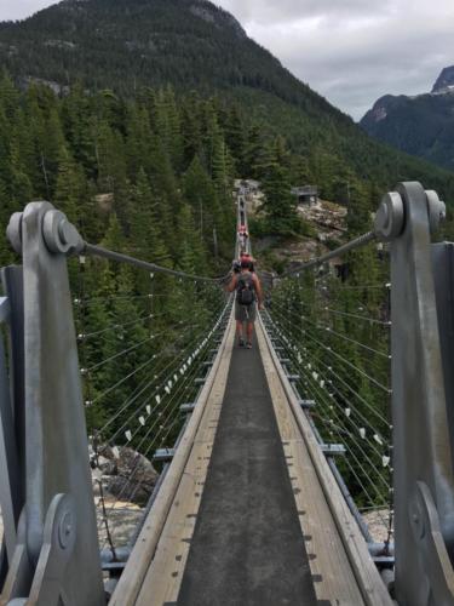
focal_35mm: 29
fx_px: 507
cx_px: 227
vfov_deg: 61.7
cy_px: 303
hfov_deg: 48.2
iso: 25
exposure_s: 1/1350
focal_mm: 4.15
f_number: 2.2
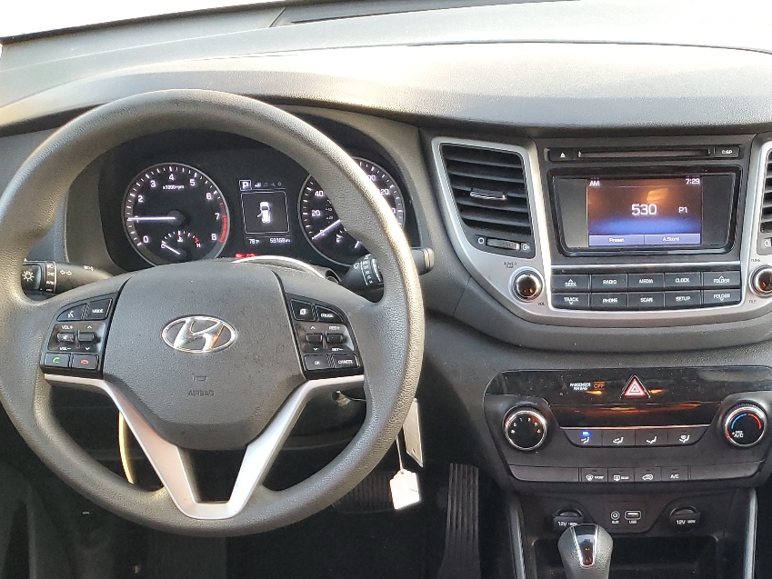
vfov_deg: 28.5
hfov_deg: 37.9
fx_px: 1093
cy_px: 525
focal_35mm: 49
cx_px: 577
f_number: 1.5
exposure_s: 1/60.2
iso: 126
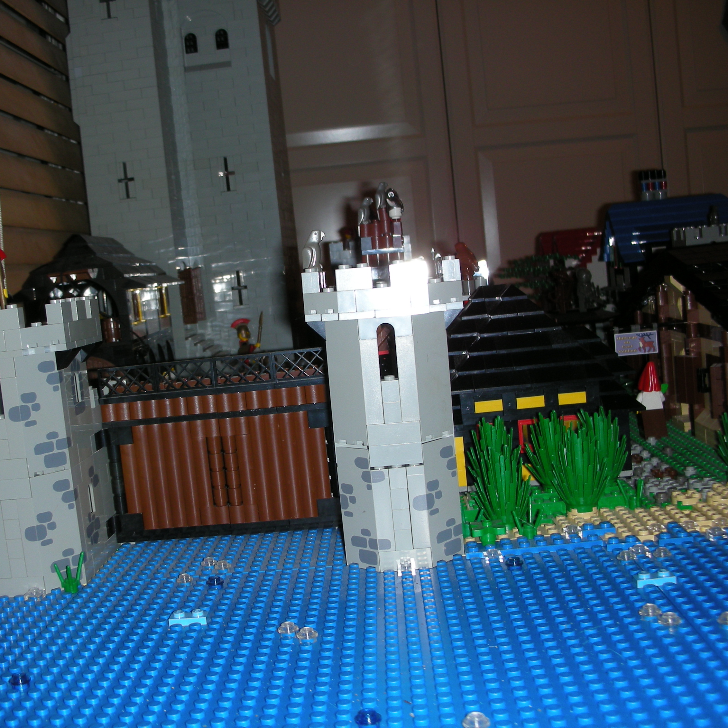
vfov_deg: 40.0
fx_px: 999
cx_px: 270
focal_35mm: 42
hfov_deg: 39.7
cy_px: 365
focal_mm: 5.8
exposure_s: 1/60
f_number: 2.8
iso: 50
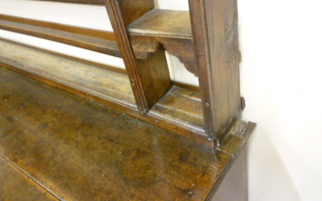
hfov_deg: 61.2
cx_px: 161
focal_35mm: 31
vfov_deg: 40.6
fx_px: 272
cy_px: 108
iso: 400
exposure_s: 1/10
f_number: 3.3
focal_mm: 5.2
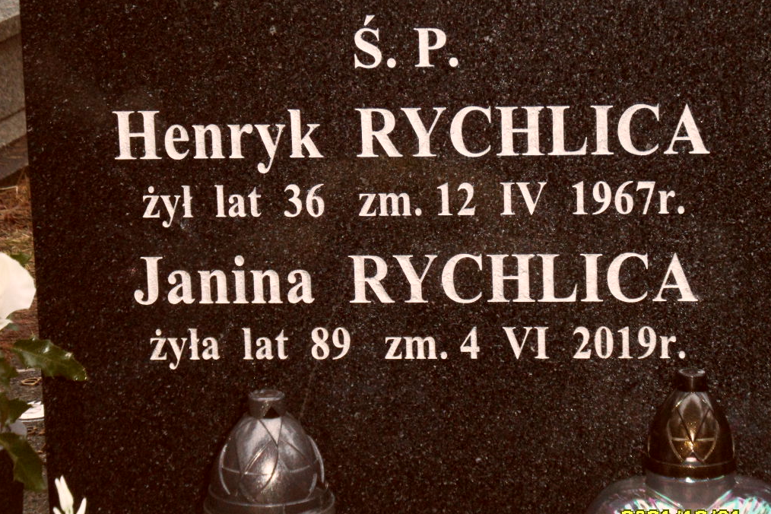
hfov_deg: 16.3
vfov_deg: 10.9
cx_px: 387
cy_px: 282
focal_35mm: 126
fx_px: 2698
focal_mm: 20
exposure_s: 1/60
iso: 480
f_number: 4.4
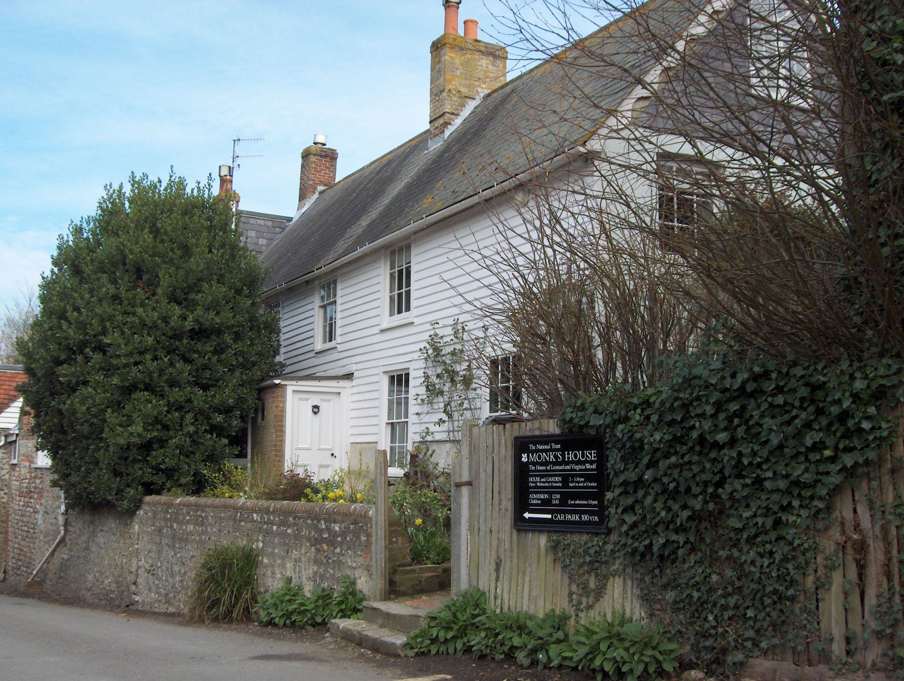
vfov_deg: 36.9
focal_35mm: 39
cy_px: 340
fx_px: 1020
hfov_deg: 47.8
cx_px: 452
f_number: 4.8
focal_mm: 8
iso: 100
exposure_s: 1/310
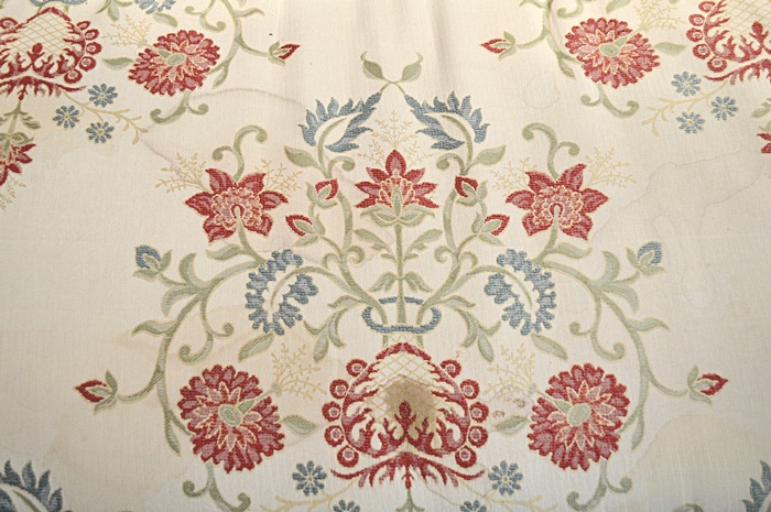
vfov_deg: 34.1
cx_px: 386
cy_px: 256
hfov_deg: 49.6
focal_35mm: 39
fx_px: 834
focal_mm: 26
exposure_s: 1/25
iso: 400
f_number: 4.2
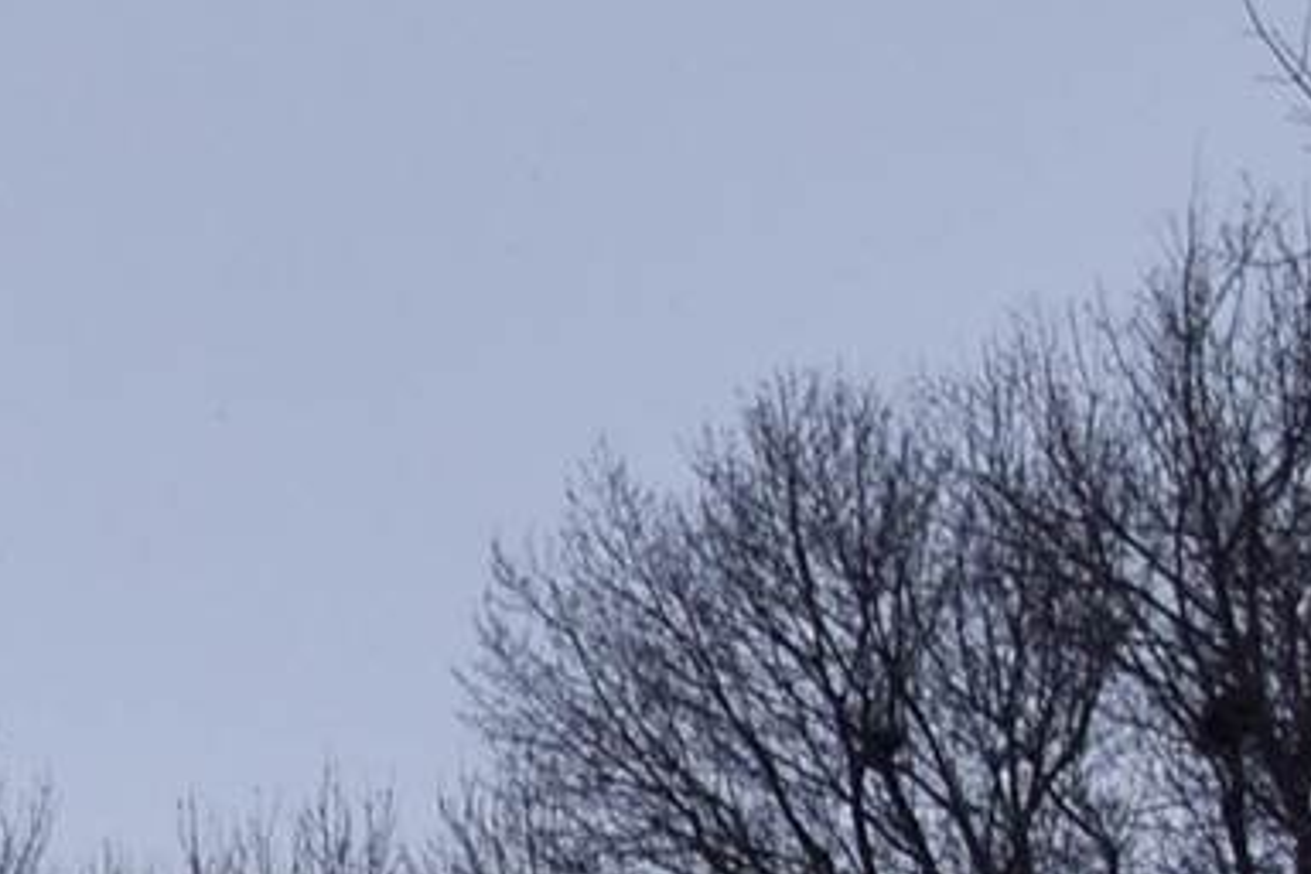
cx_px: -2035
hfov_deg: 8.5
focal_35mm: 216
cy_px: 1738
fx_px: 7865
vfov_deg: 6.2
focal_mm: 18
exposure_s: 1/200
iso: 100
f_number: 8
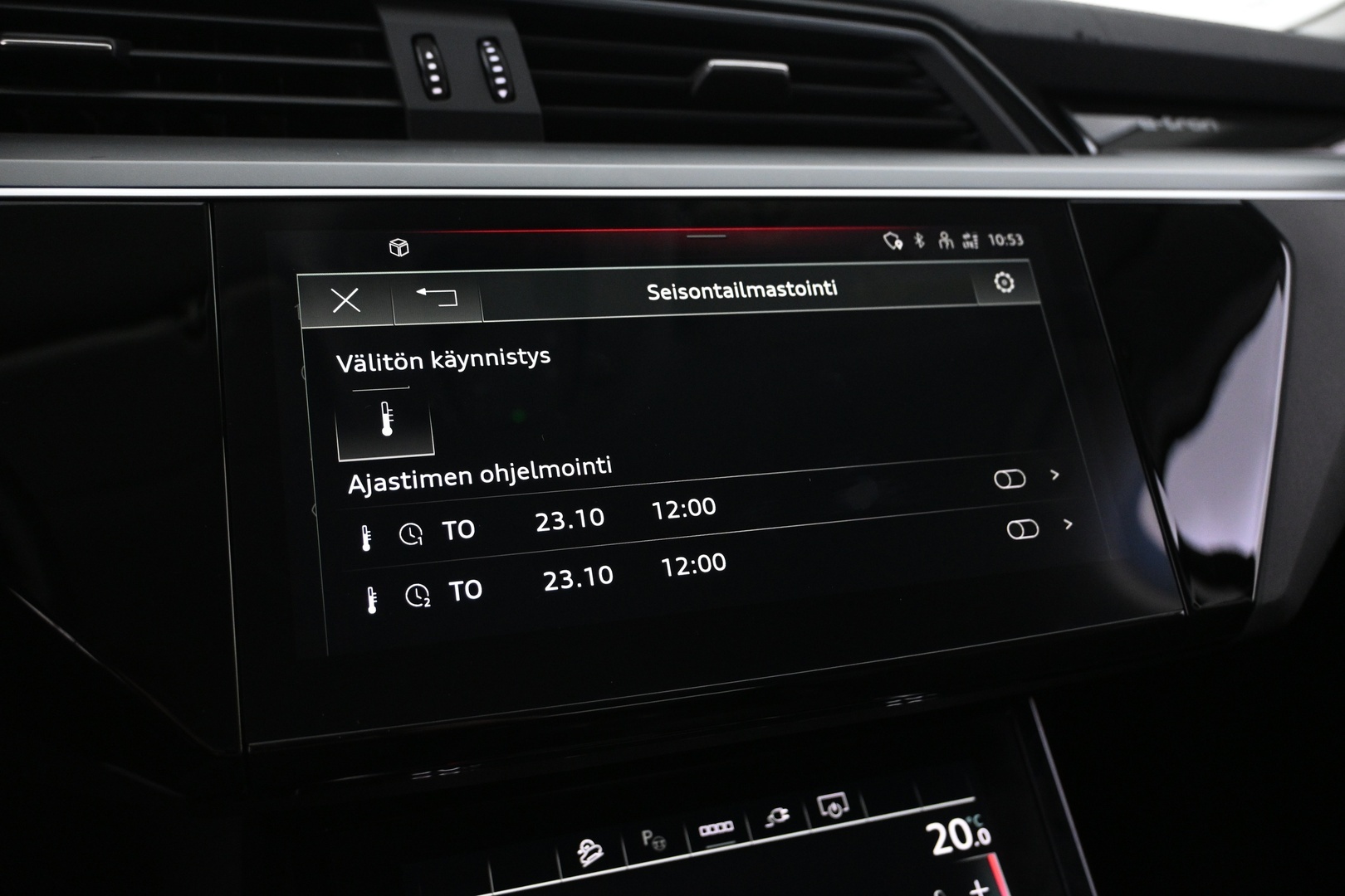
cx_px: 672
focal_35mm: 31
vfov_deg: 42.6
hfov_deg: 60.7
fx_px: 1149
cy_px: 448
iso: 1600
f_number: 3.8
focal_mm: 20.5
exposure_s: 1/25
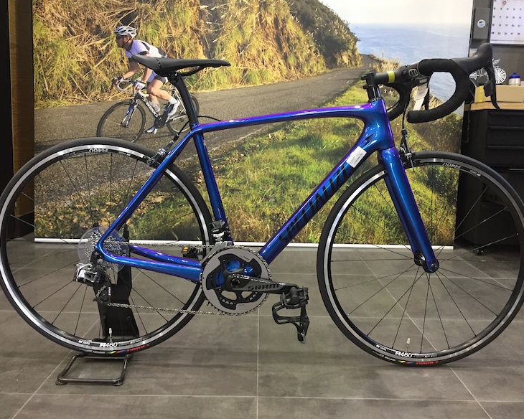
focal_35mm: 31
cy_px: 207
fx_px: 481
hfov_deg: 57.2
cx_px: 268
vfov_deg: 47.1
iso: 160
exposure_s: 1/30
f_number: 2.2
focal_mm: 4.15
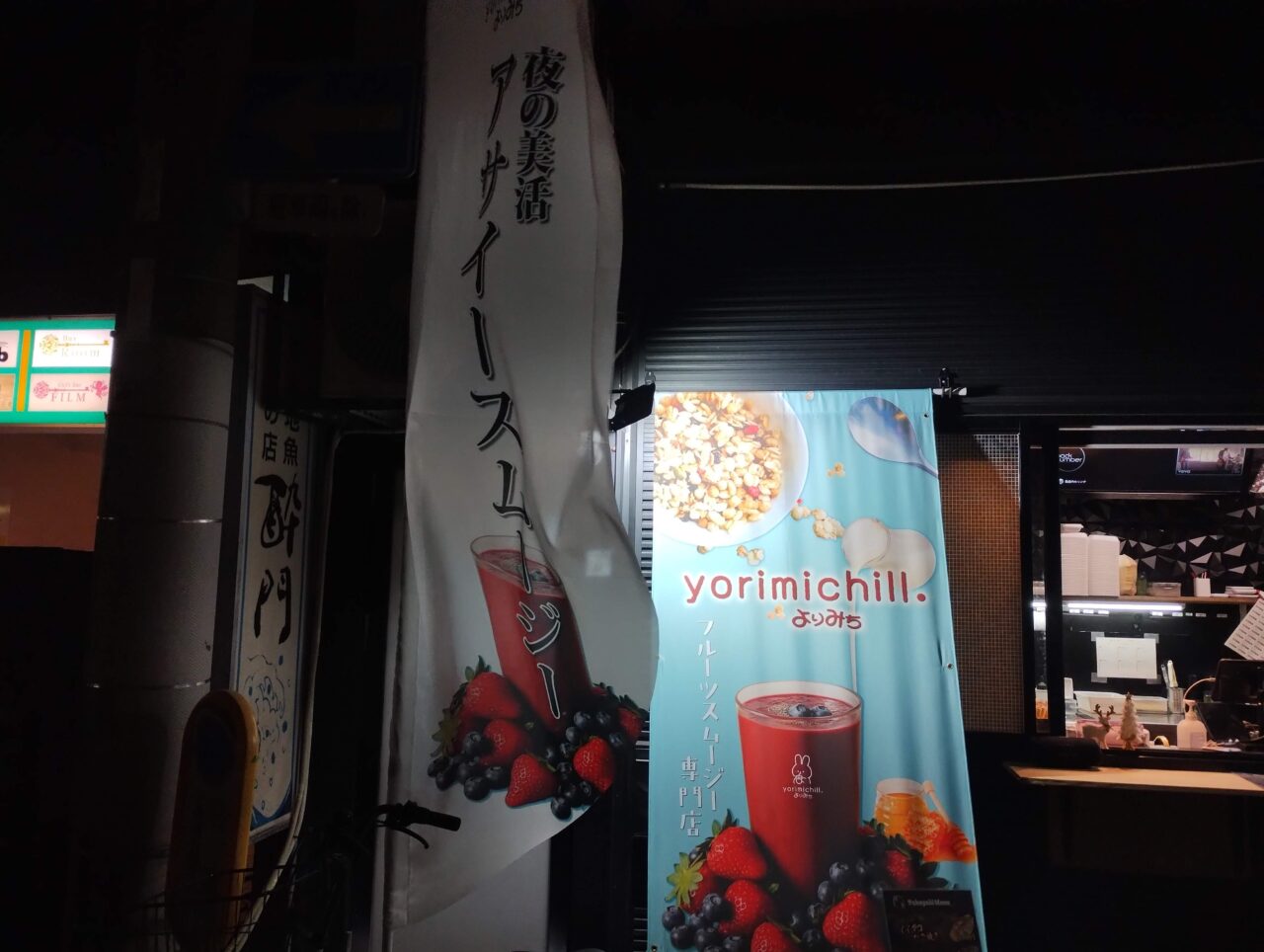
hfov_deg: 63.4
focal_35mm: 28
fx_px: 1024
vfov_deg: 49.9
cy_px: 476
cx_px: 632
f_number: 1.8
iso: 581
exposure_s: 1/100
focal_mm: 4.27
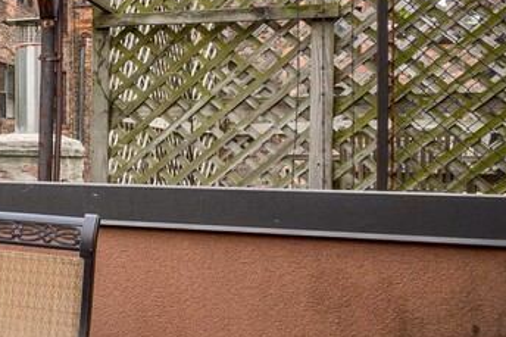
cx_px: -356
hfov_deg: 22.6
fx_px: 857
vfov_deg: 22.2
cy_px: 171
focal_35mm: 61
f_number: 11
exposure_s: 1/80
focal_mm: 14
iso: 320
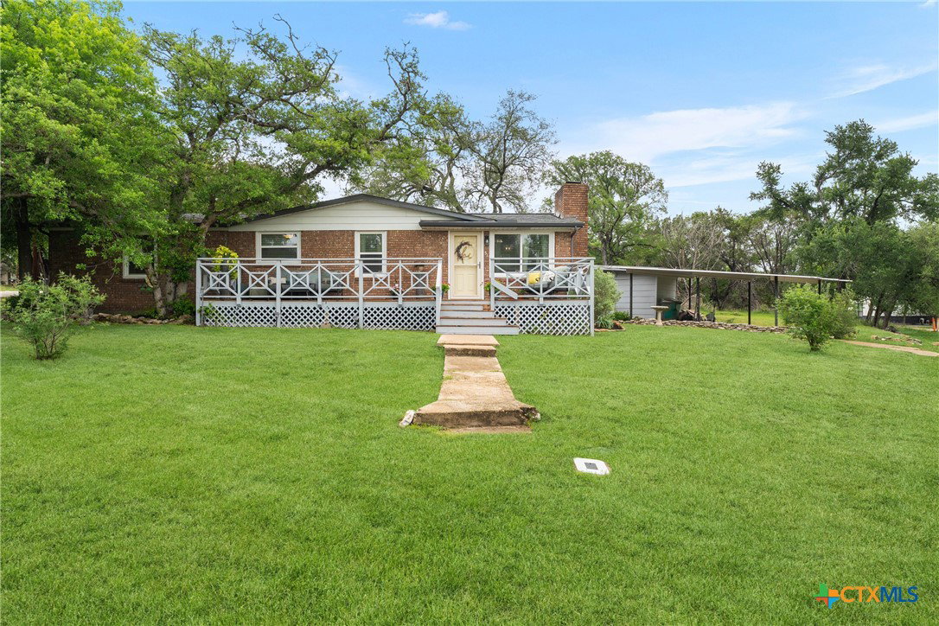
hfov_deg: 73.7
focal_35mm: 24
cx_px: 470
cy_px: 313
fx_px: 626
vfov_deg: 53.1
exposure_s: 1/6
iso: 125
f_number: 10
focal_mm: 24
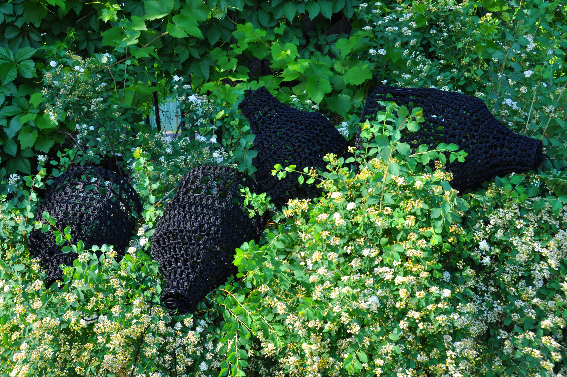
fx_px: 684
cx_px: 284
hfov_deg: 45.0
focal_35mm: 44
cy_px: 188
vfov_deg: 30.8
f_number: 10
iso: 100
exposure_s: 1/40
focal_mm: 29
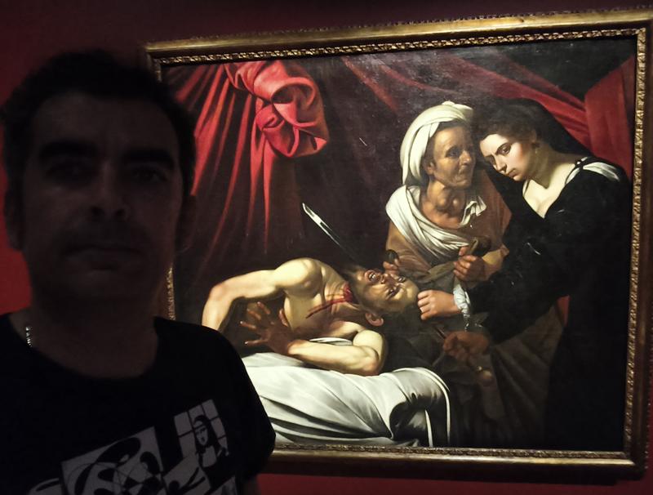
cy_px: 248
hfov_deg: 78.8
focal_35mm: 21
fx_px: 398
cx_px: 326
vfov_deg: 63.8
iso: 2500
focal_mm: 2.24
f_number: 2.2
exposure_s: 1/10
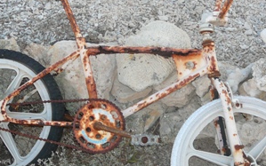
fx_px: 450
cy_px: 87
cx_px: 126
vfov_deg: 21.0
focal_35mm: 62
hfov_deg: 33.0
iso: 100
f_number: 2.8
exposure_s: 1/25
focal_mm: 5.2
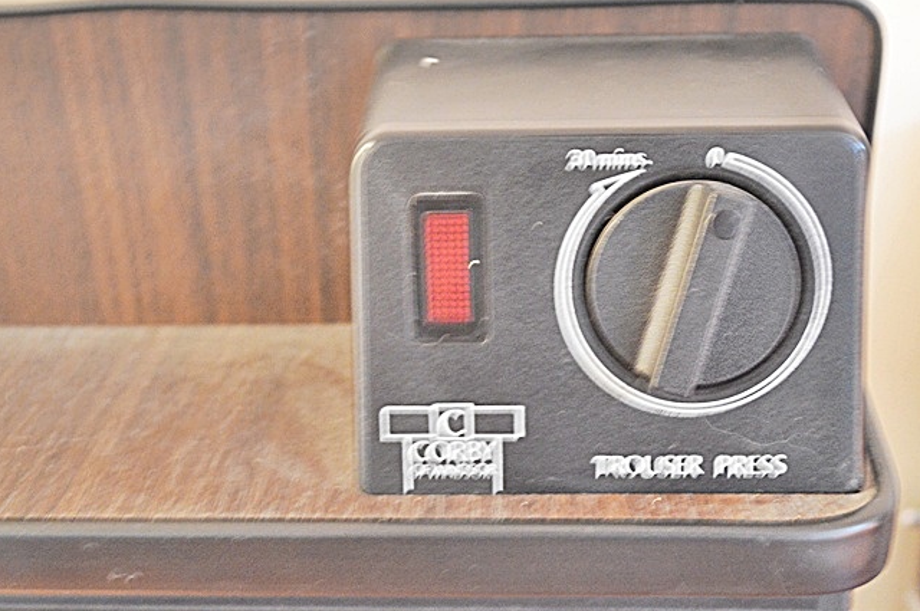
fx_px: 1214
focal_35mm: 48
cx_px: 494
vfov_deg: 28.2
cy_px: 281
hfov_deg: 41.5
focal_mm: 29
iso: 3200
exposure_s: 1/4
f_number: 4.5
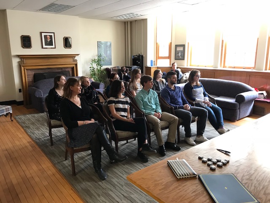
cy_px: 102
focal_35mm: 28
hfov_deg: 63.4
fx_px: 218
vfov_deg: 49.7
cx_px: 135
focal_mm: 3.99
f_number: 1.8
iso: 40
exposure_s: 1/17
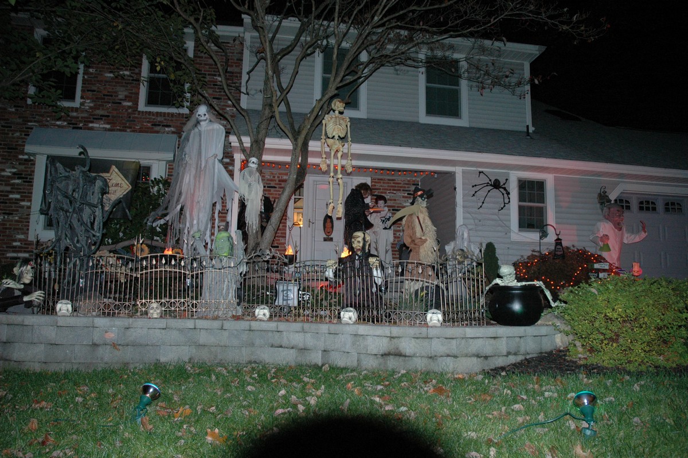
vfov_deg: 47.9
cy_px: 229
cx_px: 344
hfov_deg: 67.4
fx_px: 516
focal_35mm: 27
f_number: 4
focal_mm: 18
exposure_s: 1/60
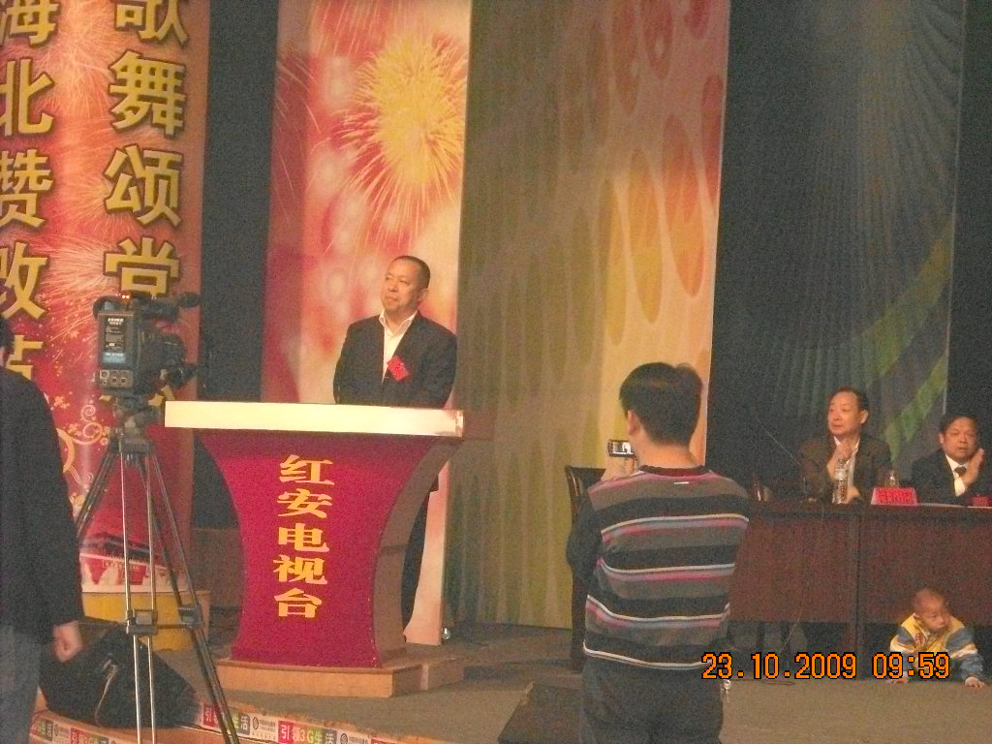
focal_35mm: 105
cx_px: 496
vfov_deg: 14.1
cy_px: 372
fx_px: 3009
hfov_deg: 18.7
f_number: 4.7
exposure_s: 1/60
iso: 1600
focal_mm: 17.1
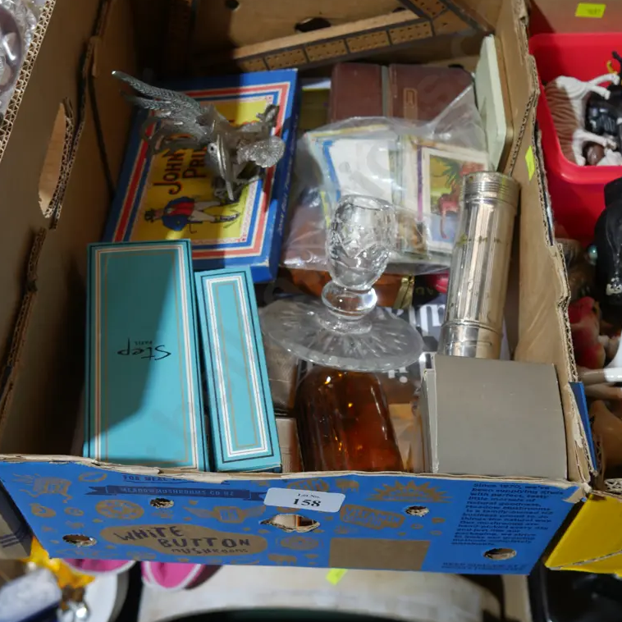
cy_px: 257
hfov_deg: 39.2
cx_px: 312
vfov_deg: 39.0
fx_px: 874
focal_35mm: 43
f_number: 4
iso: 400
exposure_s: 1/60
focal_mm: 18
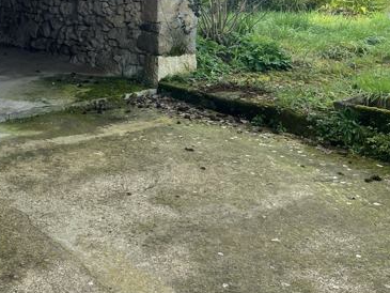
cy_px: -10
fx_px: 642
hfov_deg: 31.3
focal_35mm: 57
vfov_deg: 24.3
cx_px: 1
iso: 50
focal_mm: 5.1
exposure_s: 1/1056
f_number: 1.6
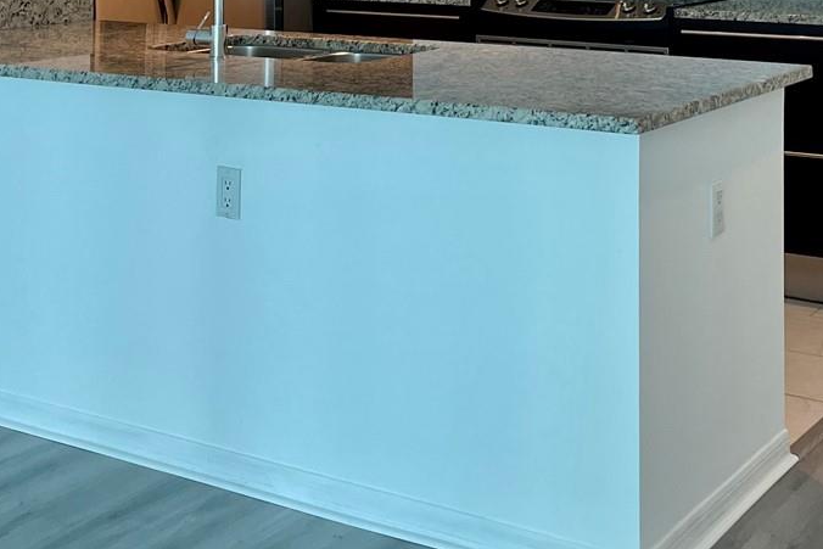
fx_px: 1463
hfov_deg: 31.2
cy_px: -102
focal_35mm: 64
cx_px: 537
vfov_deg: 20.0
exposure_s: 1/120
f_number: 1.6
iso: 125
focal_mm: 4.2
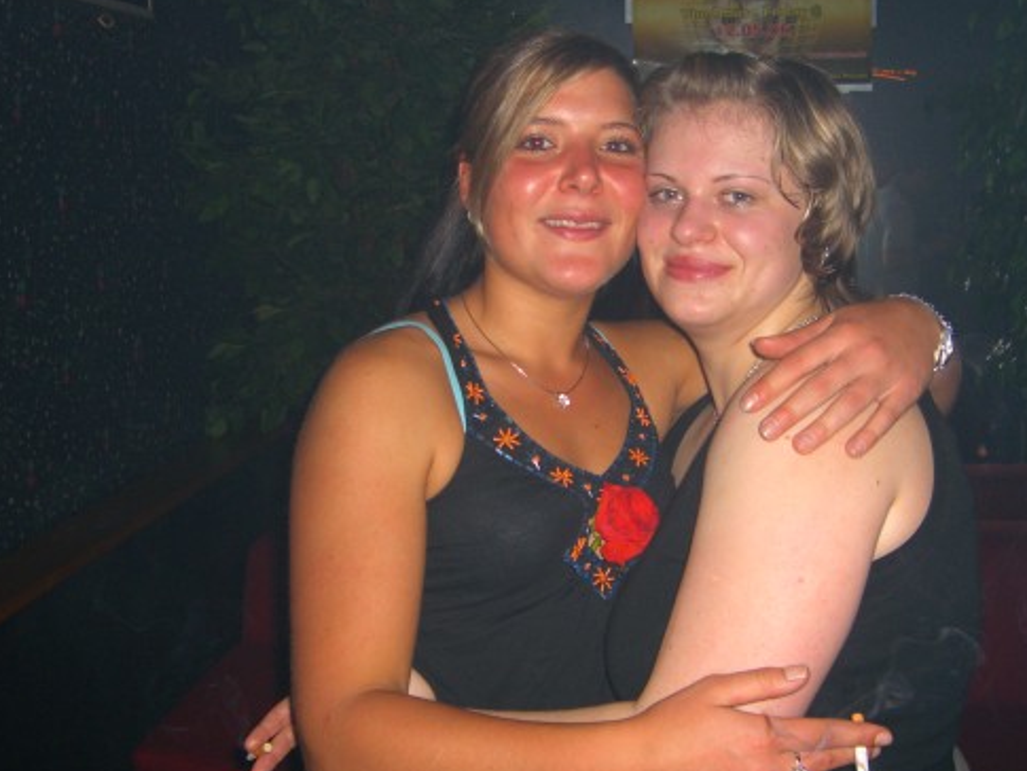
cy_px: 364
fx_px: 1395
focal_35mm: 47
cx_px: 587
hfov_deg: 40.3
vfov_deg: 30.9
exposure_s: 1/60
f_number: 2.8
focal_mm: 7.9
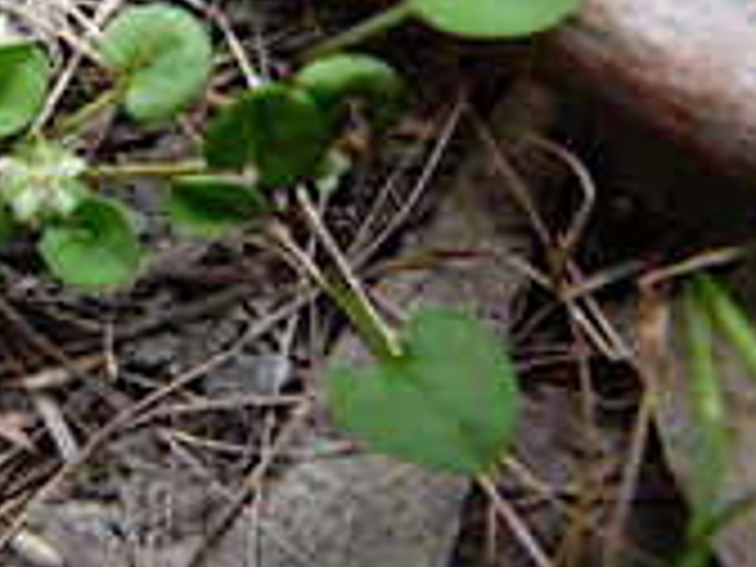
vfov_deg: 25.5
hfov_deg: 31.6
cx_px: 27
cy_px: 176
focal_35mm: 57
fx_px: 1245
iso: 100
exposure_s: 1/125
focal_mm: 4.5
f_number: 3.6
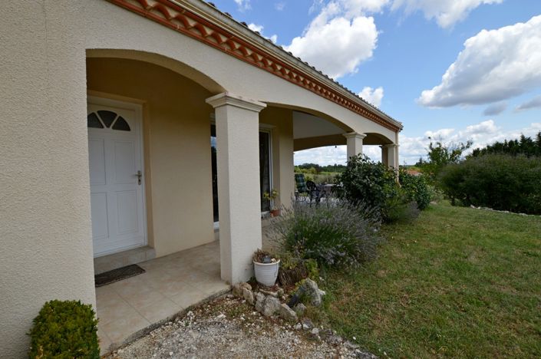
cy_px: 180
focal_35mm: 15
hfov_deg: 100.5
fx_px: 225
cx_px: 270
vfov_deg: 77.2
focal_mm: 10
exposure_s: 1/200
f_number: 7.1
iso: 100
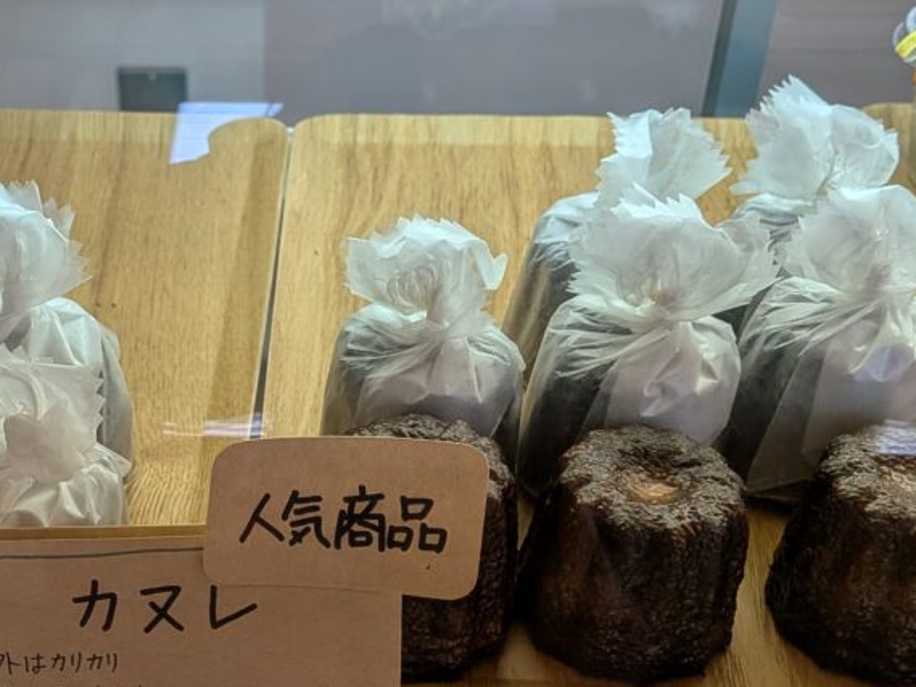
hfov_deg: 34.4
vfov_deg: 27.0
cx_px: 182
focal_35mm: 54
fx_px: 1429
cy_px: 409
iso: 22
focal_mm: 4.53
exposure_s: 1/231
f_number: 1.7
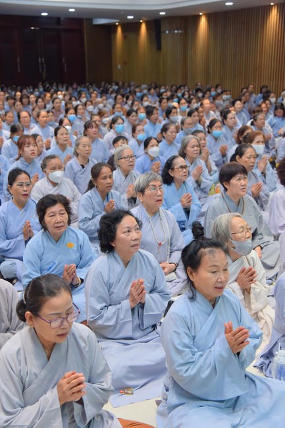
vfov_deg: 38.2
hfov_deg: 26.0
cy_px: 214
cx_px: 142
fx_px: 618
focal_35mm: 52
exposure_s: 1/125
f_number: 5
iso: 1250
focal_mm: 52
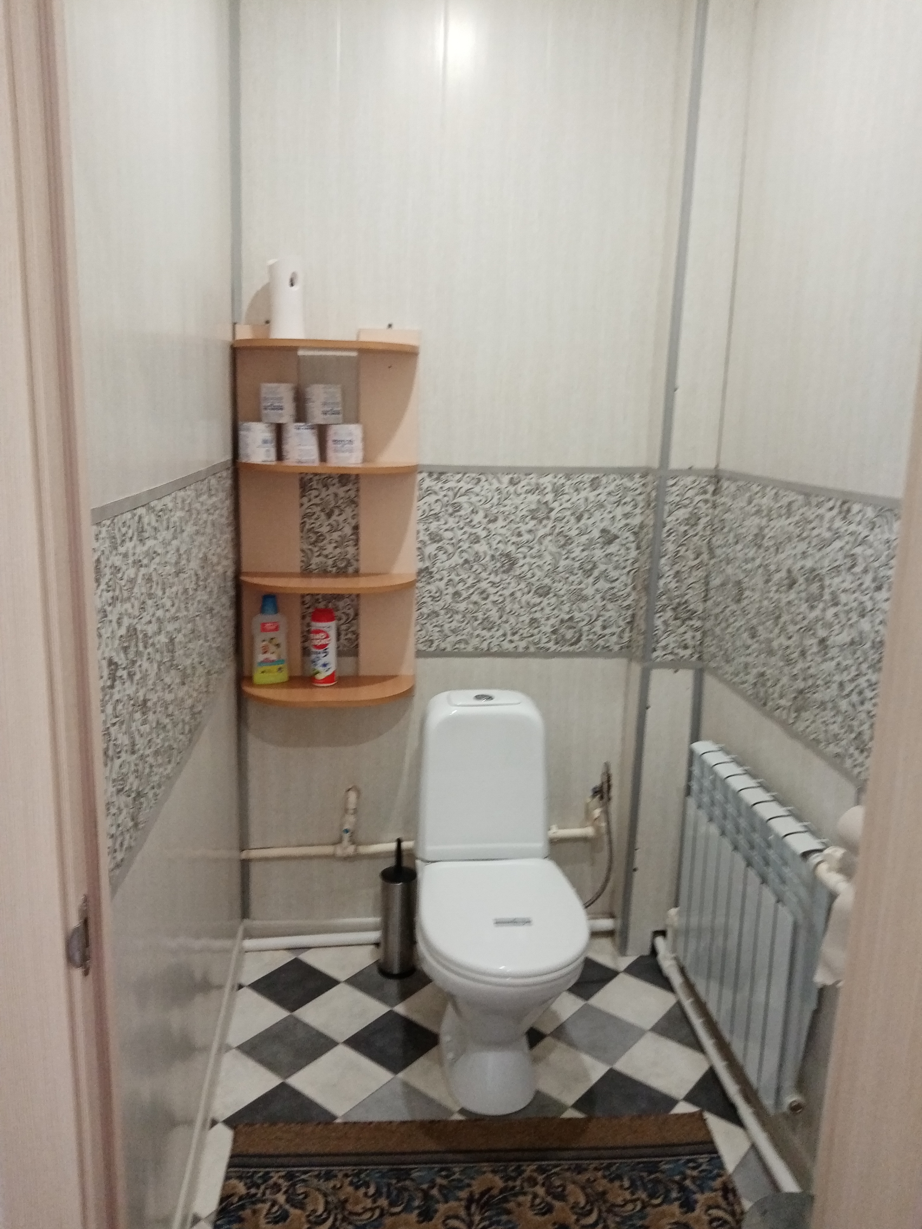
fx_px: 923
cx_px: 461
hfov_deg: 53.1
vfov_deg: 67.3
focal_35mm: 26
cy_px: 614
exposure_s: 1/25
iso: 464
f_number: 1.8
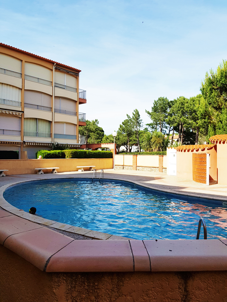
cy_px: 151
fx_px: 227
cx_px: 114
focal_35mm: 26
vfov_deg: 67.3
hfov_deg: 53.1
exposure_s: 1/2200
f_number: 1.7
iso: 40
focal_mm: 4.2
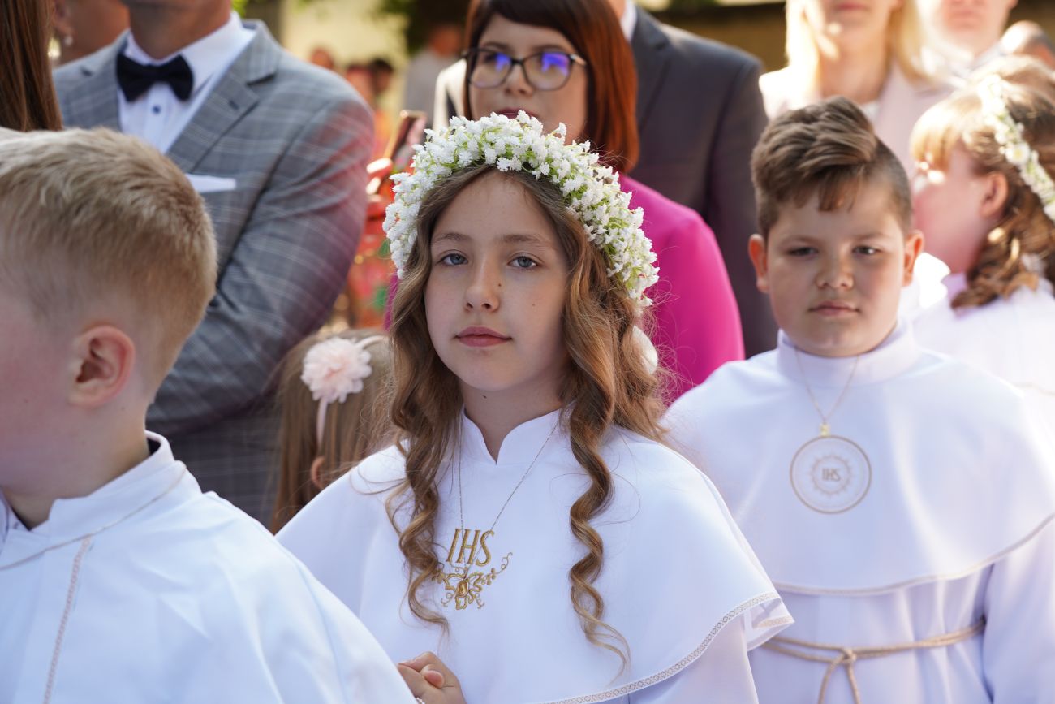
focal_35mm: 63
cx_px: 528
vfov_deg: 21.6
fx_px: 1846
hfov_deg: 31.9
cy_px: 352
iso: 100
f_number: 4
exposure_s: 1/100
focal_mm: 63
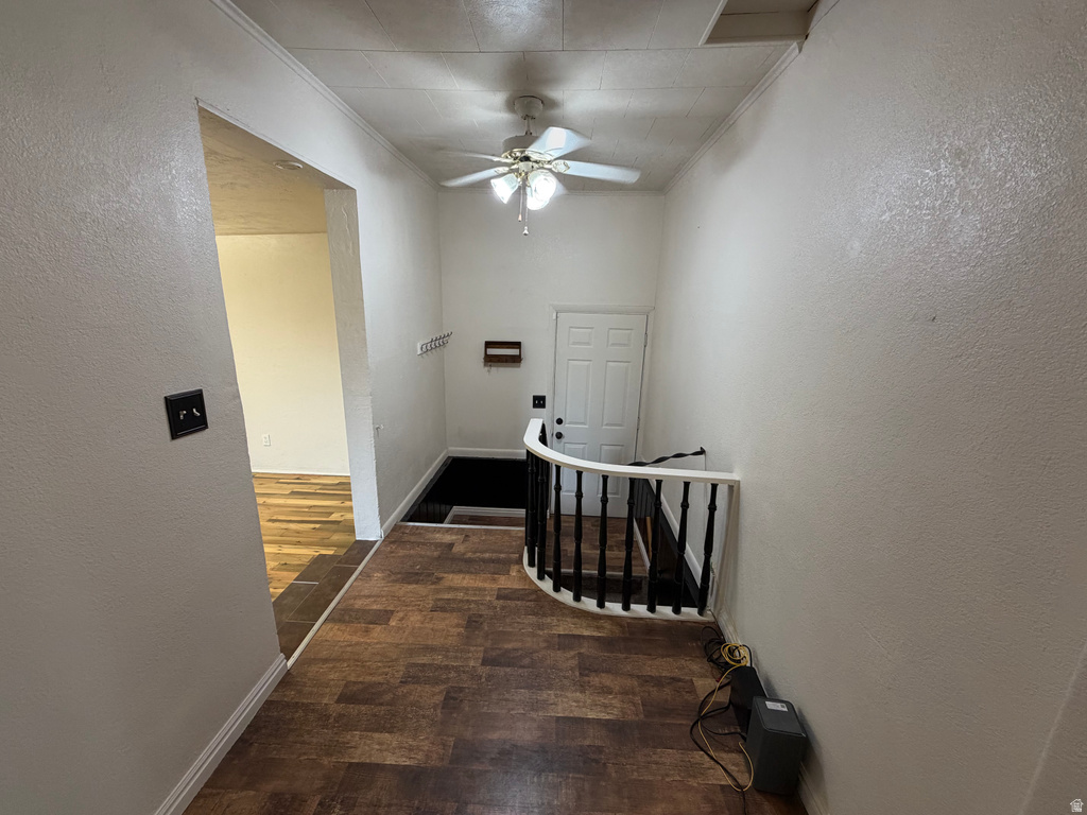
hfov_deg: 102.1
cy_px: 408
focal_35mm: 14
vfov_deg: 85.7
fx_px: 440
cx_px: 544
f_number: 2.2
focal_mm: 2.22
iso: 320
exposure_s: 1/120
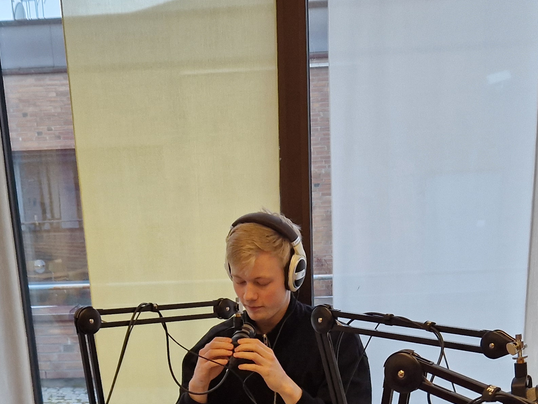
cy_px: 496
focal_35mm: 58
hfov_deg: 33.2
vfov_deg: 23.0
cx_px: 250
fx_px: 902
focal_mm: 5.4
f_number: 1.8
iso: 160
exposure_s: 1/180
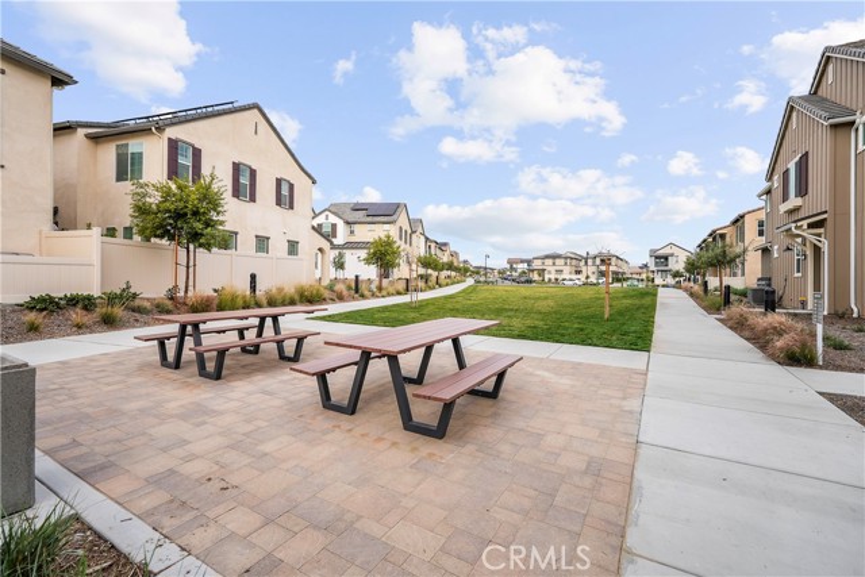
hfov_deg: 96.7
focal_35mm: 16
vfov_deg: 73.8
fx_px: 385
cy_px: 288
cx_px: 432
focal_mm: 16
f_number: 4.5
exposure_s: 1/125
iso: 100
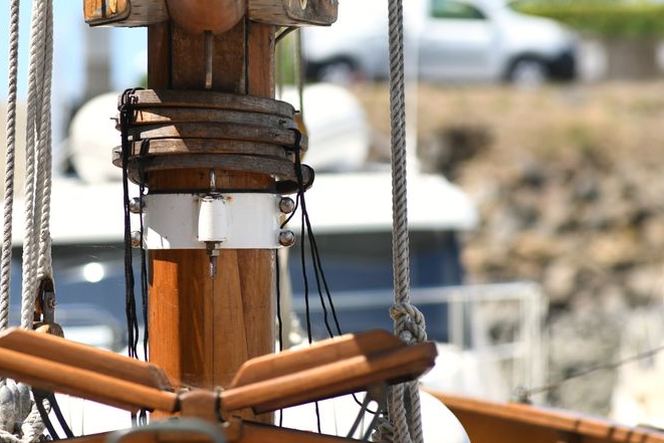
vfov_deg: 4.8
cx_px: 210
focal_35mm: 286
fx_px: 5276
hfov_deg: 7.2
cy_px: 199
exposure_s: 1/320
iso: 64
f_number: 5.6
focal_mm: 180
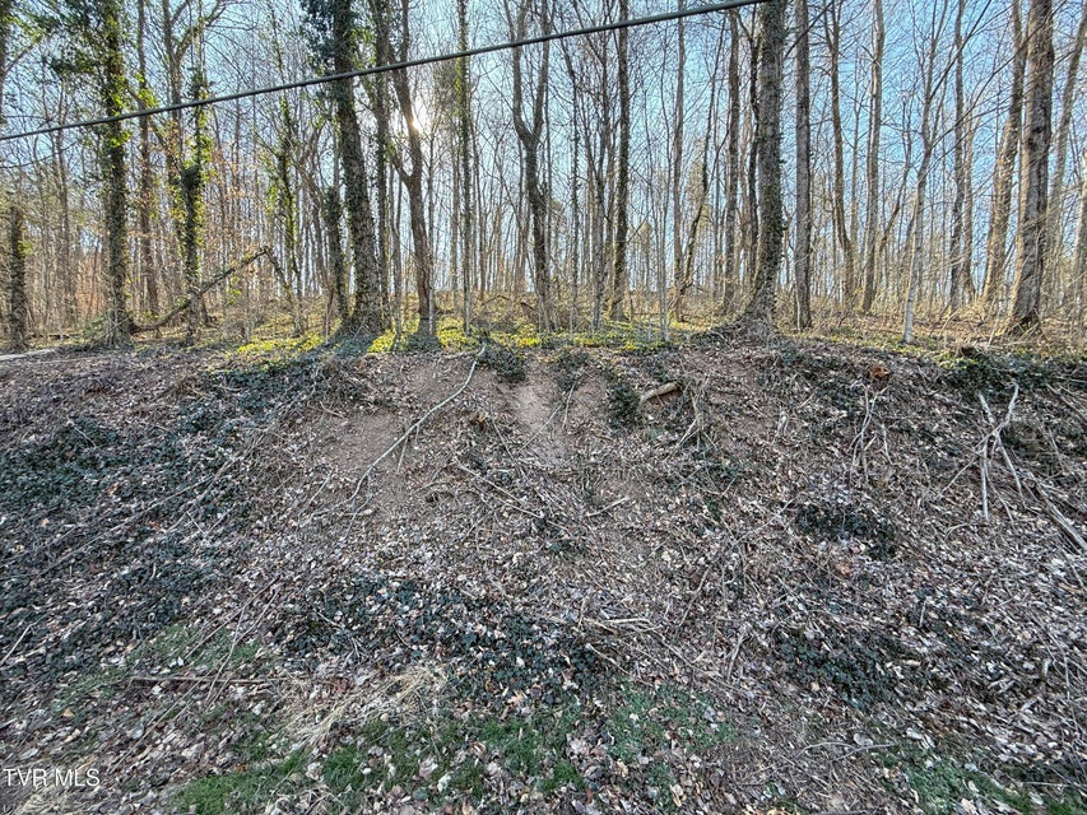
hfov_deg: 102.1
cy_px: 408
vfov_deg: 85.7
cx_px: 544
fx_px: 440
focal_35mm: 14
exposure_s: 1/99
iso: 80
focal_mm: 2.22
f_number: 2.2
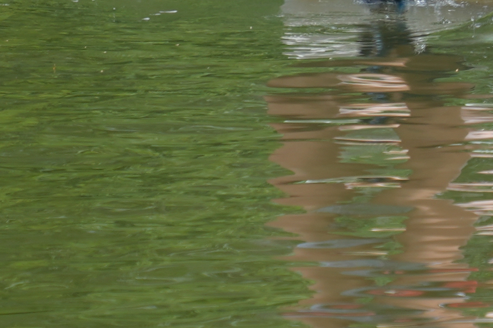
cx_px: 1056
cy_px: -214
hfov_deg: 1.9
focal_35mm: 1089
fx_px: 14912
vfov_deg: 1.3
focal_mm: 185
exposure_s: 1/200
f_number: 5.6
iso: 200
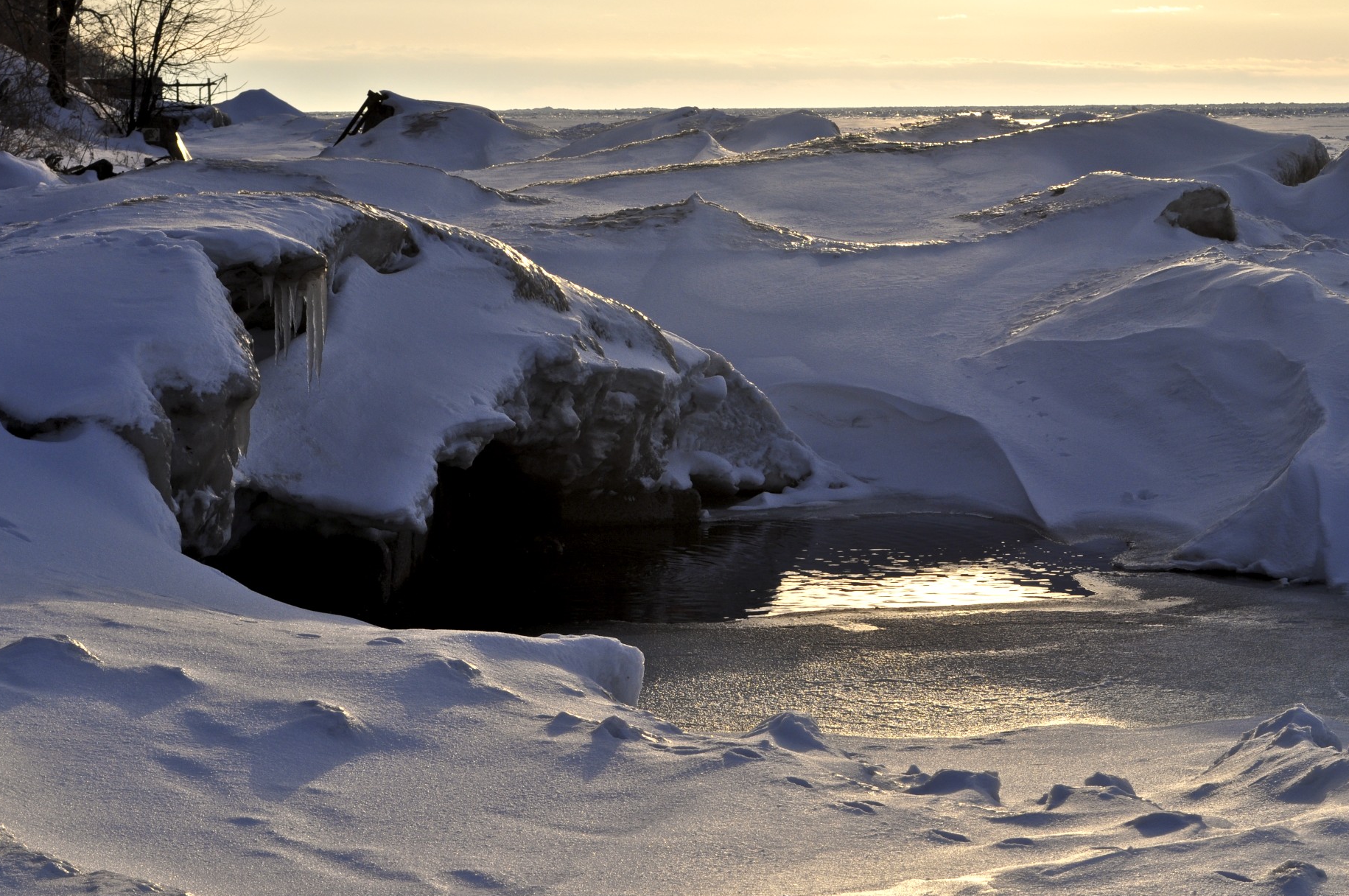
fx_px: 3615
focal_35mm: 97
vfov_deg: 14.1
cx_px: 758
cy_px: 393
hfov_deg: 21.1
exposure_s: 1/400
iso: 200
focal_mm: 55
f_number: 11
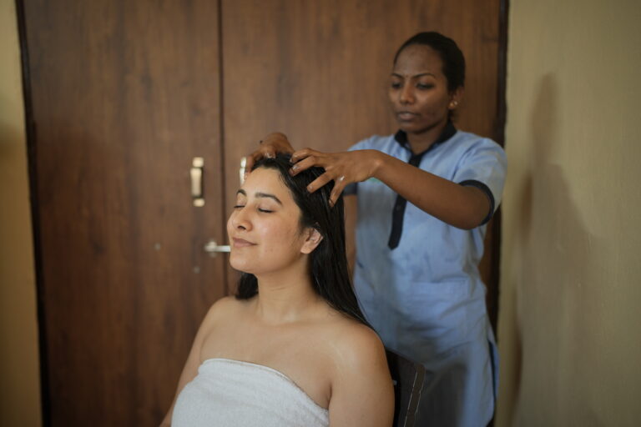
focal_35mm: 35
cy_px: 214
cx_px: 320
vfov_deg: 37.9
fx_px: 623
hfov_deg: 54.4
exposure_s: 1/160
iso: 125
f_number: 1.4
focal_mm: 35
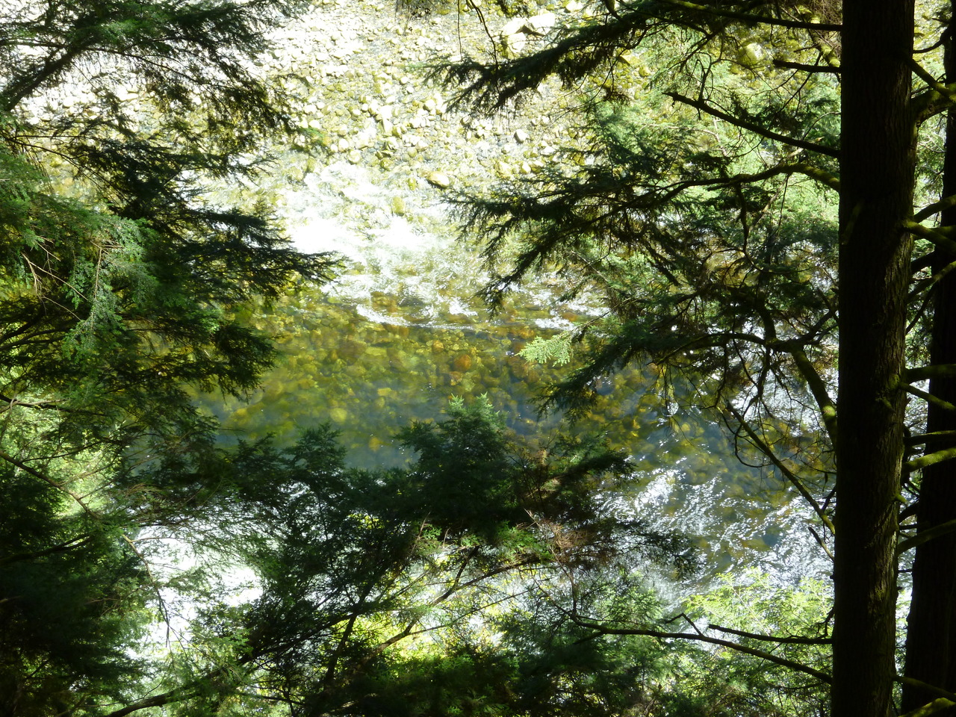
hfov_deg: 25.7
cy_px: 358
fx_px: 2099
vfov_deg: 19.4
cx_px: 478
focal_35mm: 76
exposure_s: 1/100
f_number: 4.9
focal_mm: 13.6
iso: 160
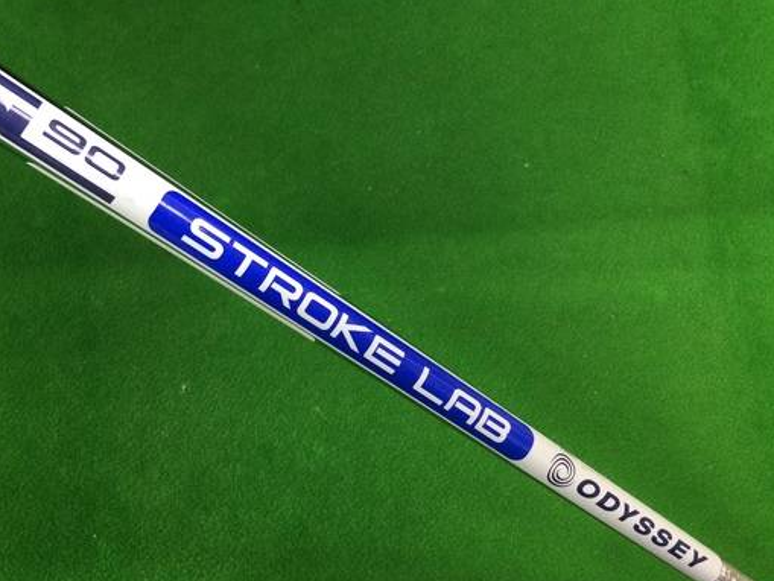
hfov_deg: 47.5
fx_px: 872
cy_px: 254
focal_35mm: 39
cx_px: 303
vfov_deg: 36.8
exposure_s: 1/30
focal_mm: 3.3
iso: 125
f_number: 2.4
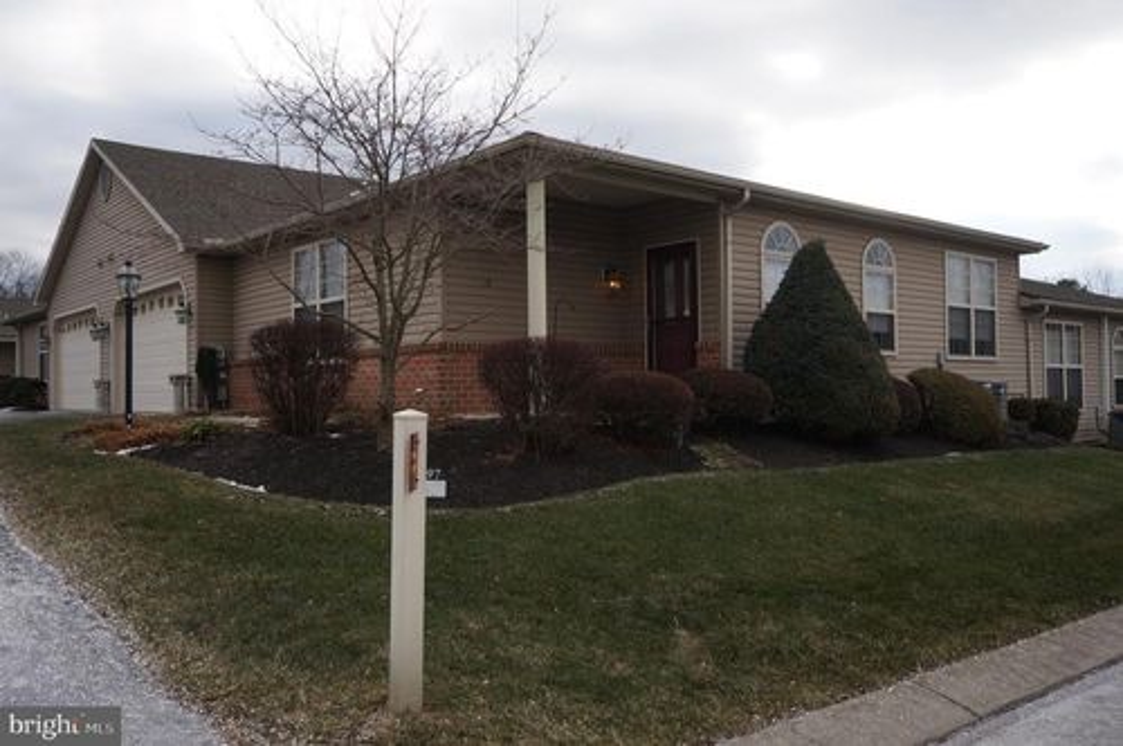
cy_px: 373
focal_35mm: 30
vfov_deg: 43.5
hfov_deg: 62.0
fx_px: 935
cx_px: 562
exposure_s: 1/100
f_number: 9
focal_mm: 20
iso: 100
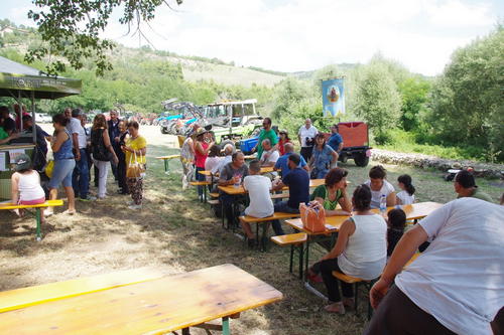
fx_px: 378
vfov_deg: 47.9
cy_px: 168
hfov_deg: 67.4
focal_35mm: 27
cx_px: 252
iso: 500
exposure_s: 1/250
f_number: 6.3
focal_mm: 18
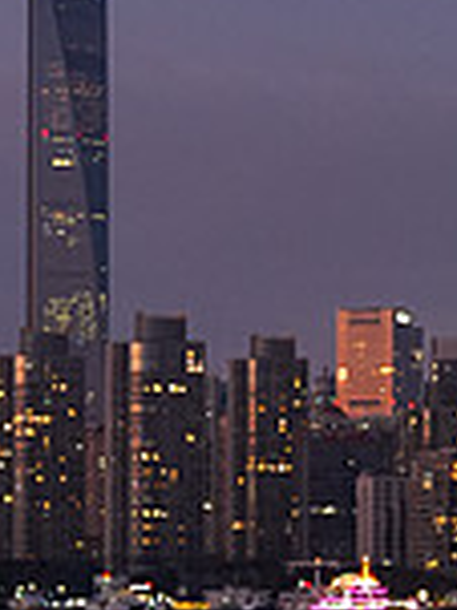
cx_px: 285
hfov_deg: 7.1
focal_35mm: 209
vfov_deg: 9.4
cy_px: 618
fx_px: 3684
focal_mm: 41
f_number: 2.8
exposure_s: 1/15
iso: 1000
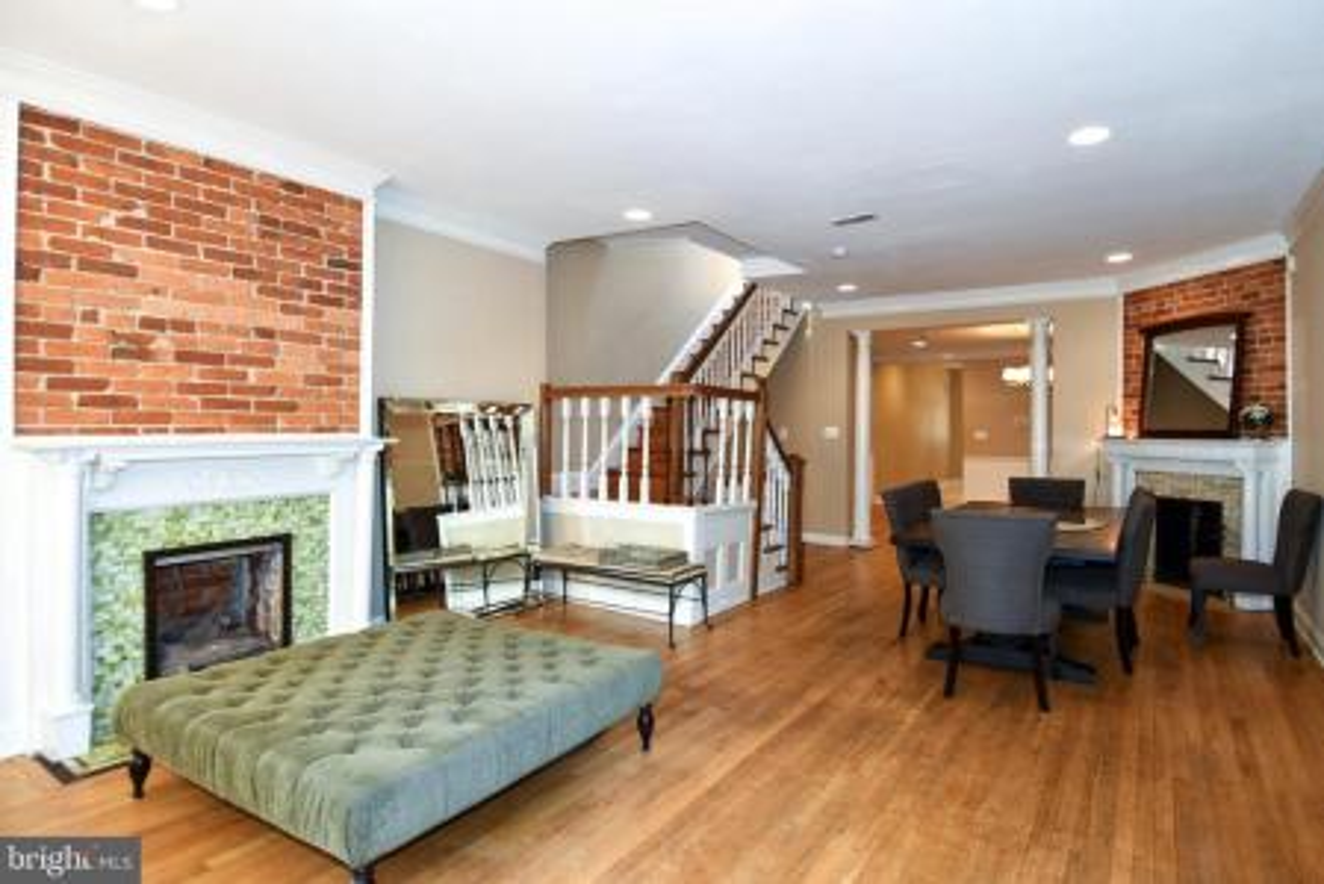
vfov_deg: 67.5
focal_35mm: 18
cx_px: 662
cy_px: 442
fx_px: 662
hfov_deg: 90.0
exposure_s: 1/60
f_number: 4
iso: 450
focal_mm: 12
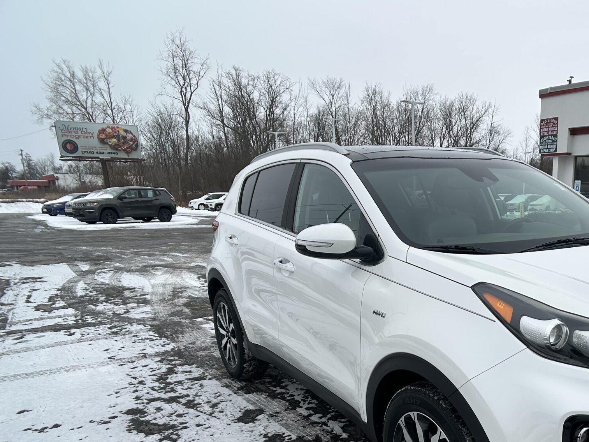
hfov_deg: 41.4
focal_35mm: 44
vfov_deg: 32.0
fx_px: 749
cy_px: 355
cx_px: 459
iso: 50
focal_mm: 5.7
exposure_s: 1/3356
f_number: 1.5
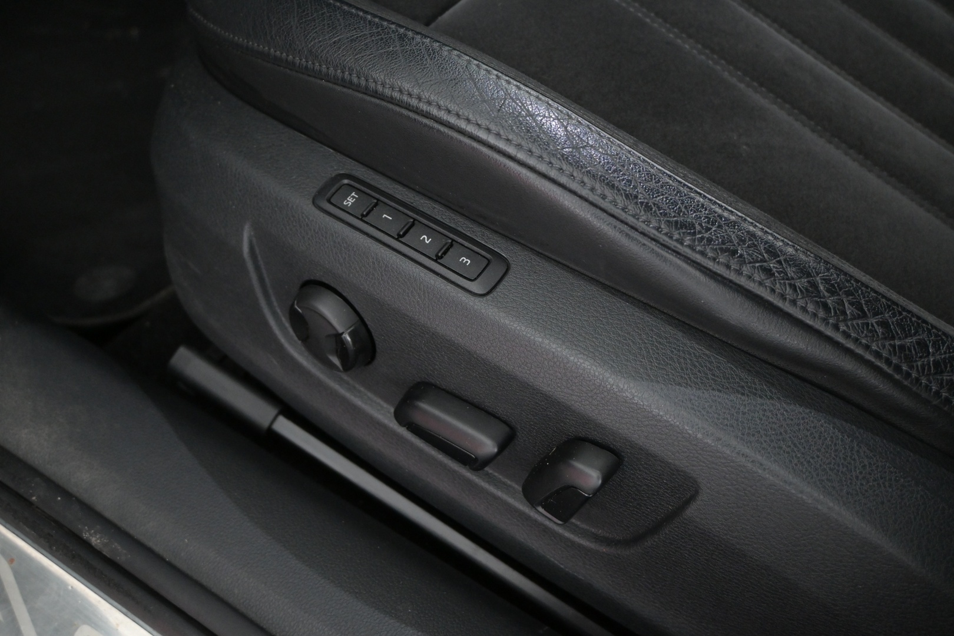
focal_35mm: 34
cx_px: 477
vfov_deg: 38.4
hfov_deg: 55.1
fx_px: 914
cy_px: 318
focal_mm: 23
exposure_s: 1/40
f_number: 4.2
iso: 2800
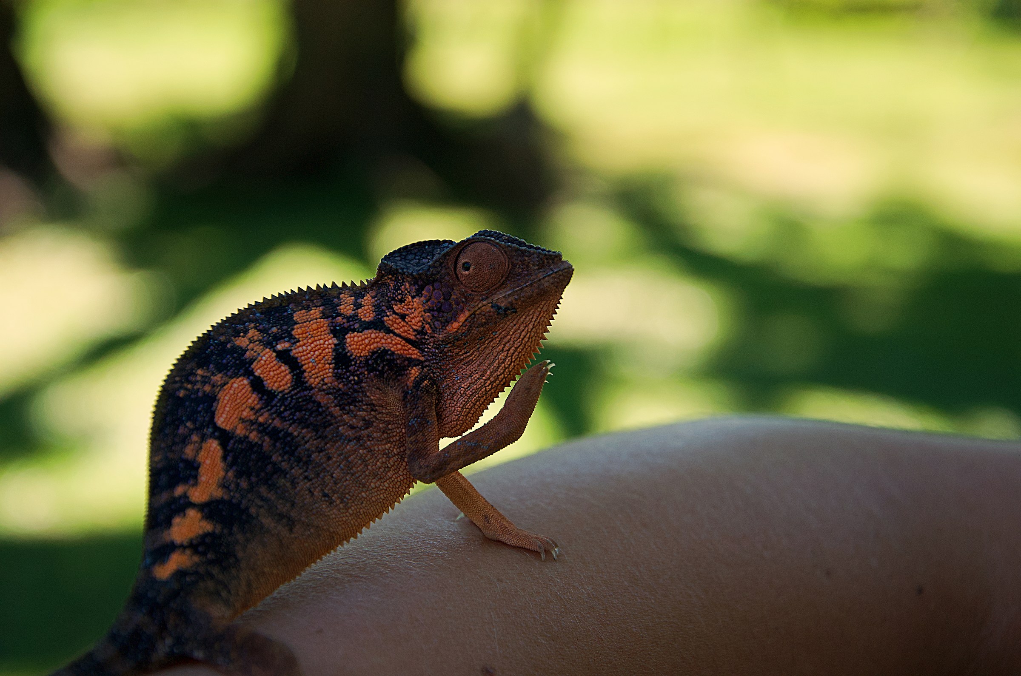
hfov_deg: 20.7
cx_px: 510
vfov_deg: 13.8
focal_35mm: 99
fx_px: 2802
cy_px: 338
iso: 400
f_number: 5.3
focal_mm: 66
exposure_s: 1/320
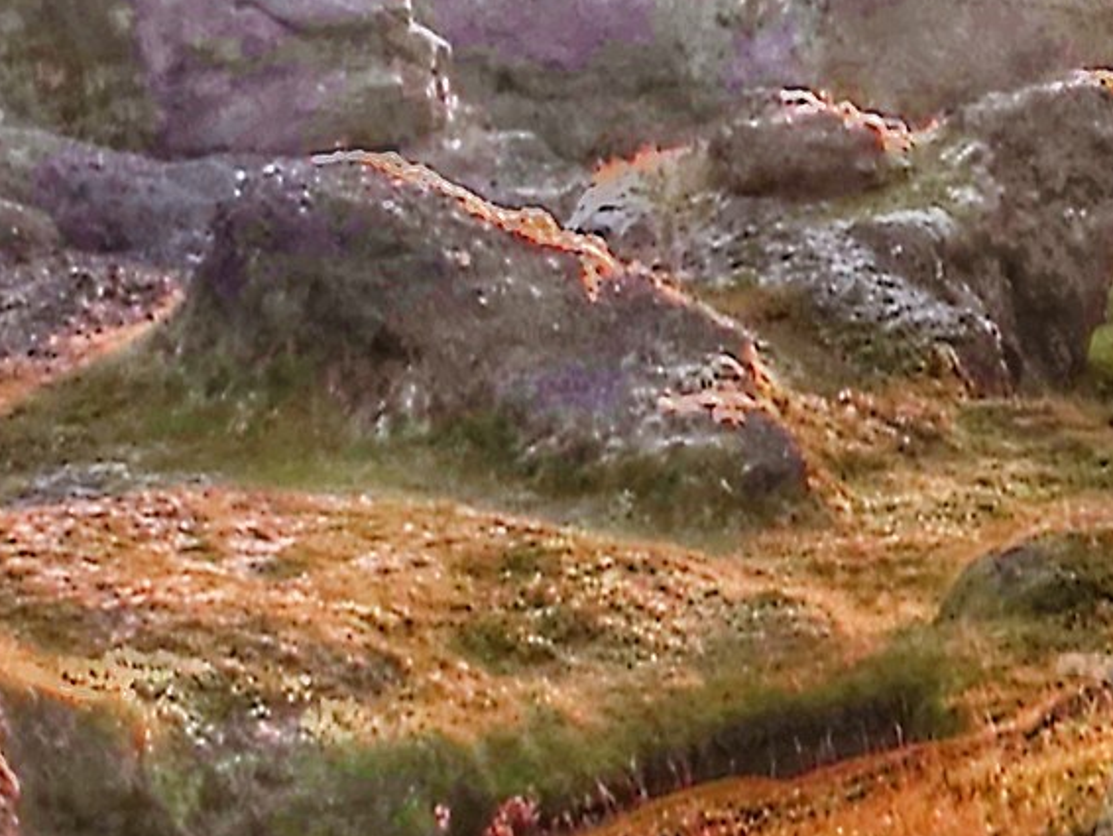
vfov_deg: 9.0
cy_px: -330
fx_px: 5179
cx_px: 1253
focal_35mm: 161
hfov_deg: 12.1
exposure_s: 1/139
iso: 50
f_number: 2.2
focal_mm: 4.5
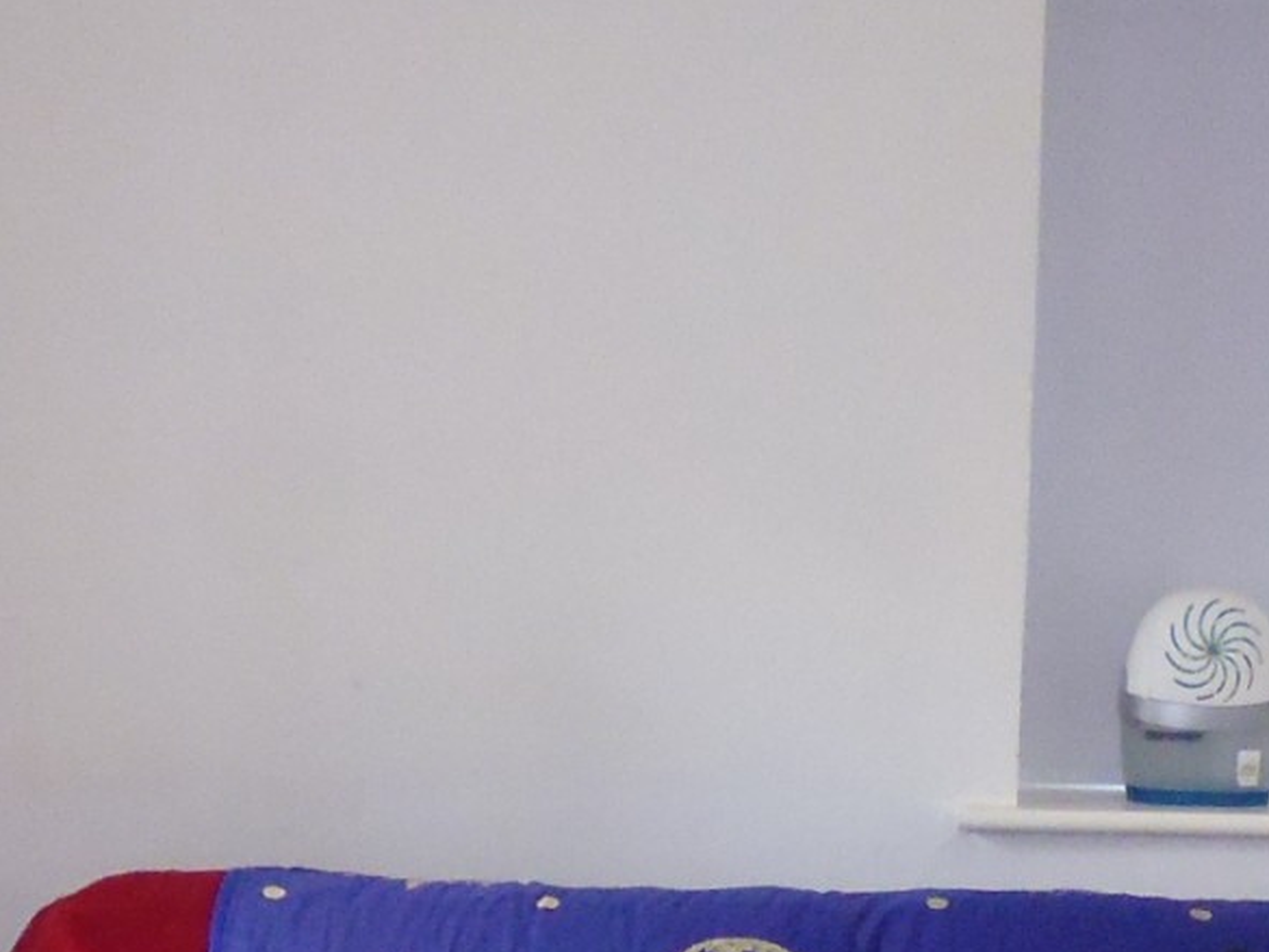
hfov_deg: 22.9
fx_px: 3080
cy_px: 1414
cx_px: 1039
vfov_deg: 16.1
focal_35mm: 84
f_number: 2.8
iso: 400
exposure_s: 1/60
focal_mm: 4.3
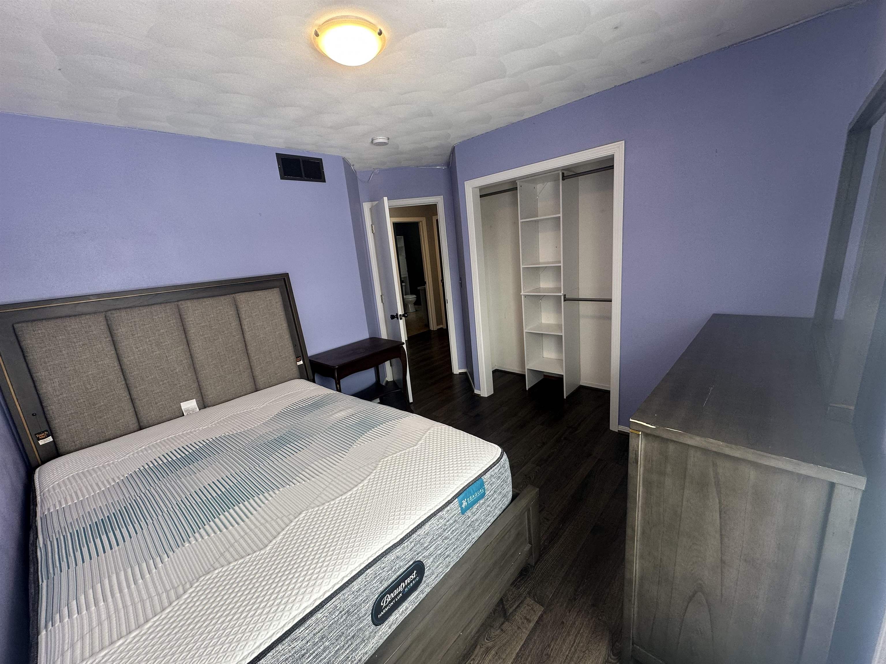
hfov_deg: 102.1
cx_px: 443
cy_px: 332
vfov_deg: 85.7
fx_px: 358
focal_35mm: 14
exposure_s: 1/120
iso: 100
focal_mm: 2.22
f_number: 2.2
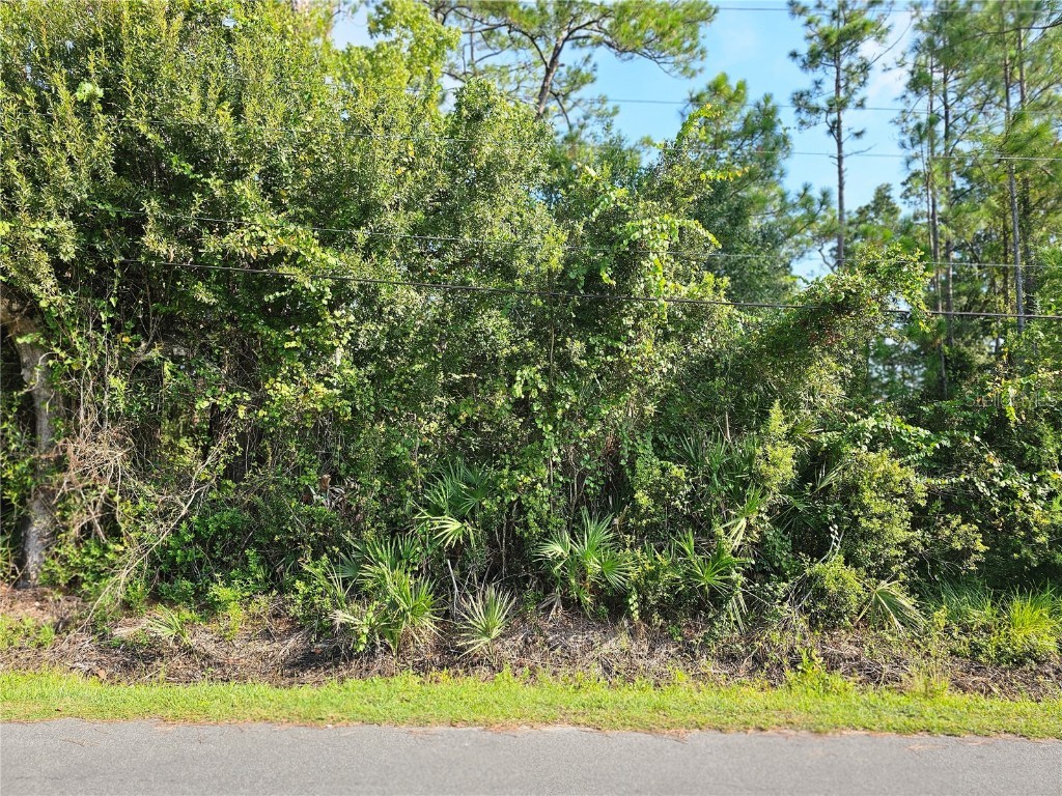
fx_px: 706
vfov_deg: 58.9
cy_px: 398
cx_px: 531
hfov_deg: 73.9
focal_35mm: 23
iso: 10
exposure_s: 1/259
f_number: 1.7
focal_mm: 6.3
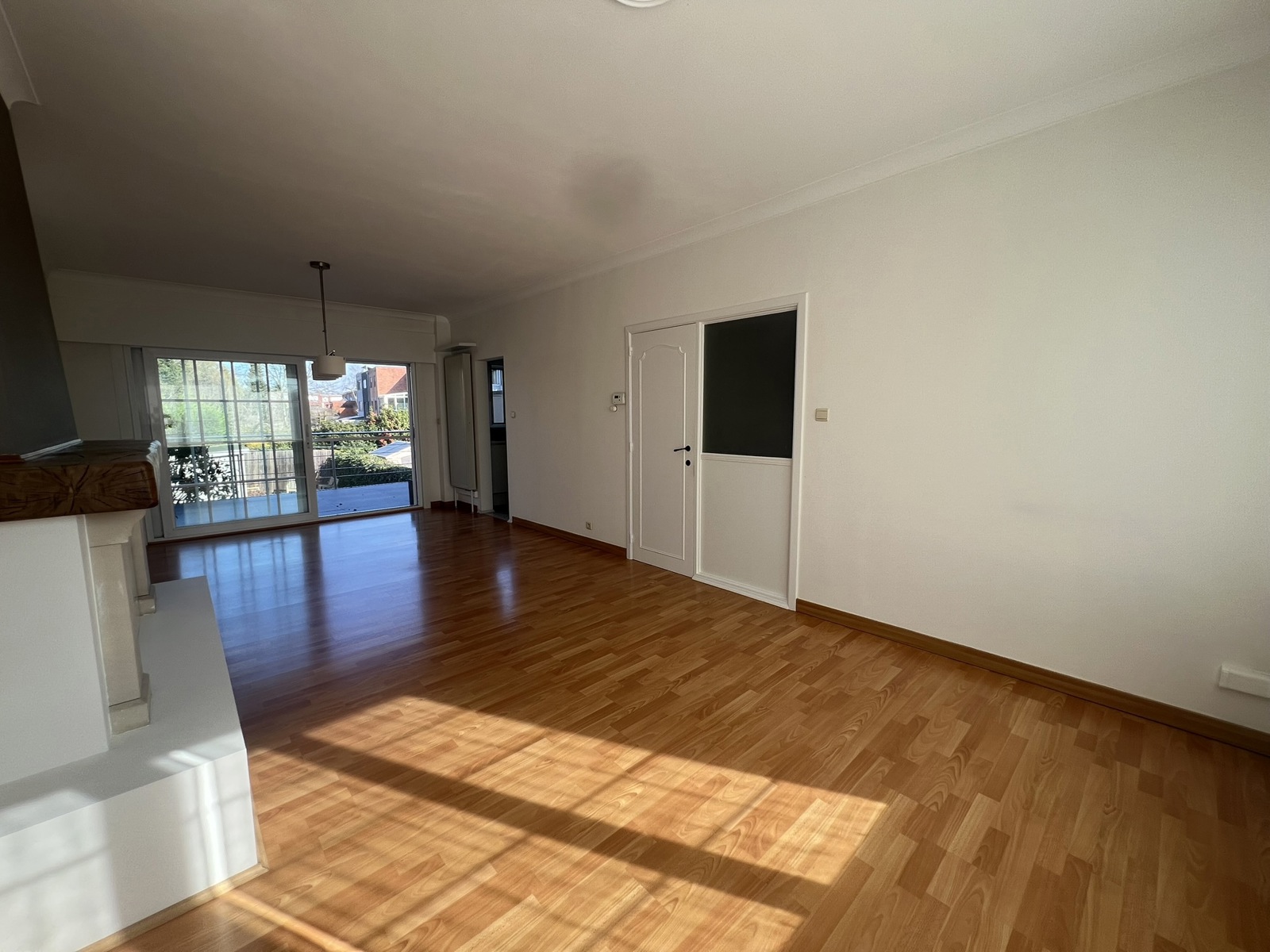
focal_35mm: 13
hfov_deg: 106.2
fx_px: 477
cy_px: 476
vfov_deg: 89.9
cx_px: 635
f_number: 1.8
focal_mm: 1.57
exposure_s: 1/146
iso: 32
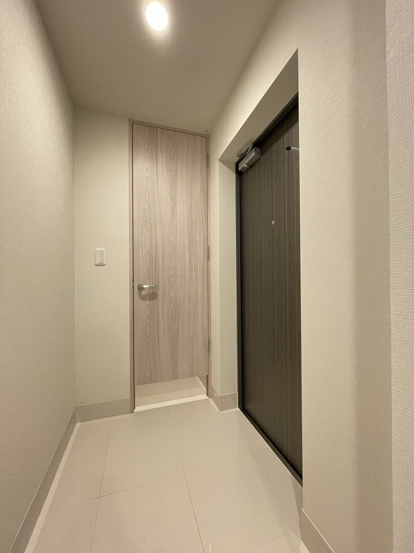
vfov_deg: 102.1
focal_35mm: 14
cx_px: 207
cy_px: 276
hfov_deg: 85.7
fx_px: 223
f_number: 2.4
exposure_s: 1/50
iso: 500
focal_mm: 1.55
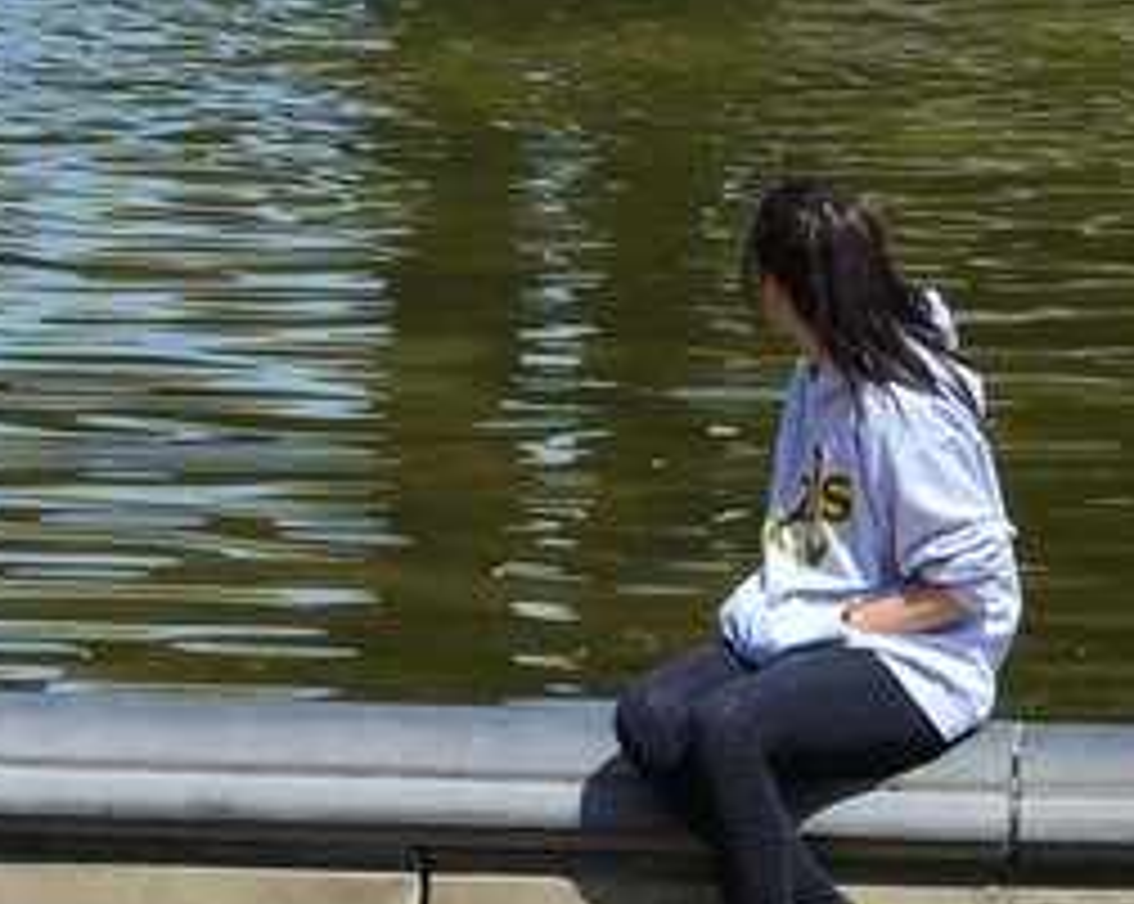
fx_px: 23198
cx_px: 351
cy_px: -2244
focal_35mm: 692
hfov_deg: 2.8
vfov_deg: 2.2
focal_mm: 116
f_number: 9
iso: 400
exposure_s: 1/400
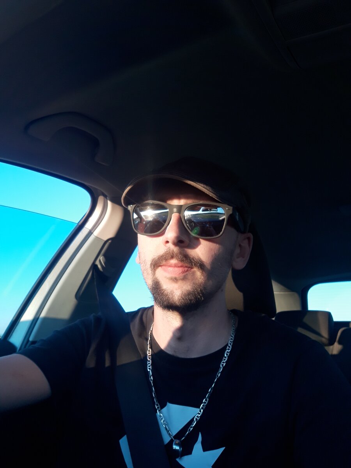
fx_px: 379
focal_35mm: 28
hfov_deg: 49.7
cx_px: 176
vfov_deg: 63.4
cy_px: 234
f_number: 1.9
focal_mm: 3.34
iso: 50
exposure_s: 1/100
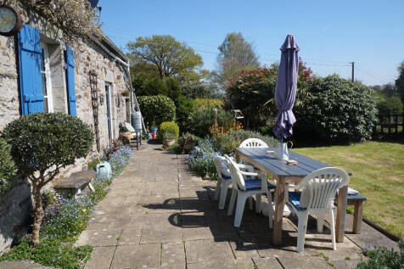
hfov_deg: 67.4
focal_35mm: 27
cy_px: 134
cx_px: 202
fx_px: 303
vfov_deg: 47.9
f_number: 11
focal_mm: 18
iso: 200
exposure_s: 1/250
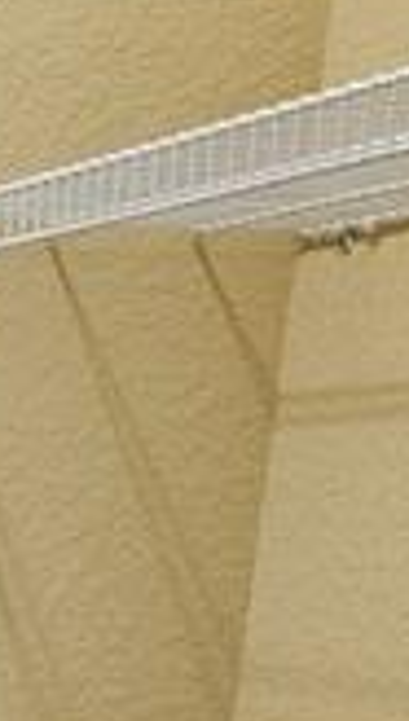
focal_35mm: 117
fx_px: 2242
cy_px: 1275
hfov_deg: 9.4
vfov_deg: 15.8
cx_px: -554
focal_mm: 5.4
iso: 400
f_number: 1.8
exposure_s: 1/120
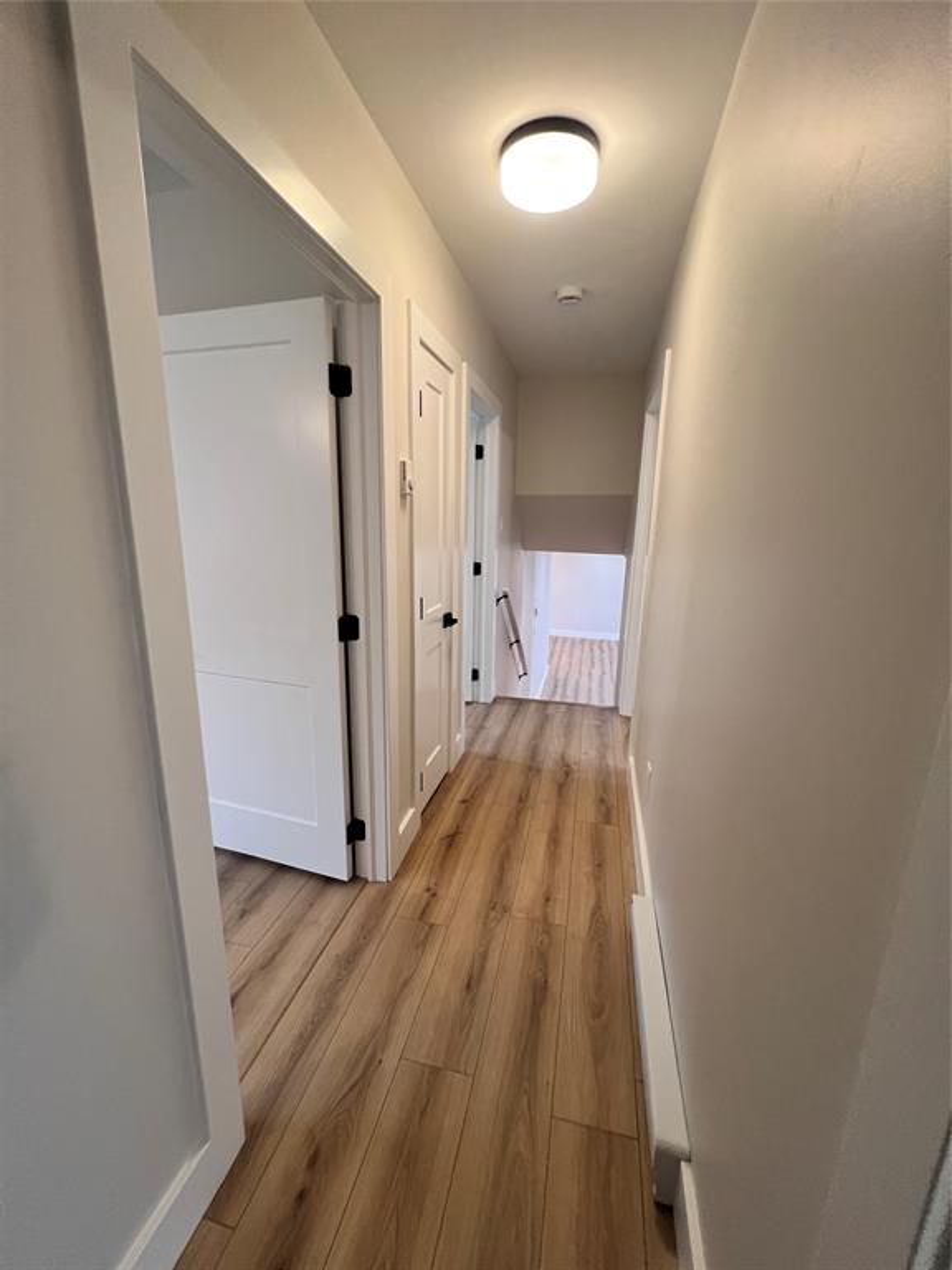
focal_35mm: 13
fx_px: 477
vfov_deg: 106.2
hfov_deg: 89.9
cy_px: 635
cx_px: 476
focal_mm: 1.57
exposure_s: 1/120
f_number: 1.8
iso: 250
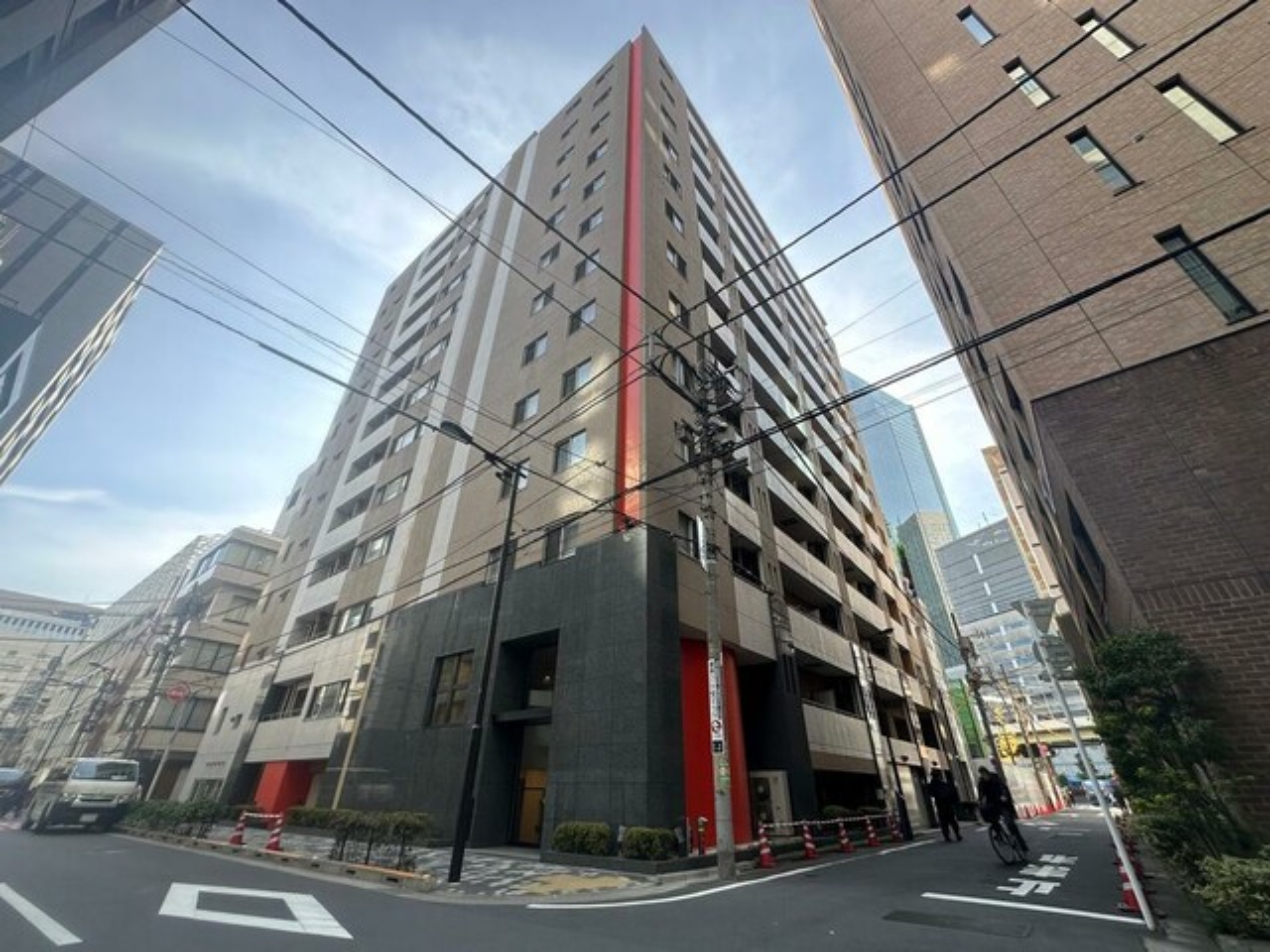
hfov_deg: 102.1
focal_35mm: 14
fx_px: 514
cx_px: 635
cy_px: 476
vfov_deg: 85.7
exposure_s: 1/438
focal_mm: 2.22
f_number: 2.2
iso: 40
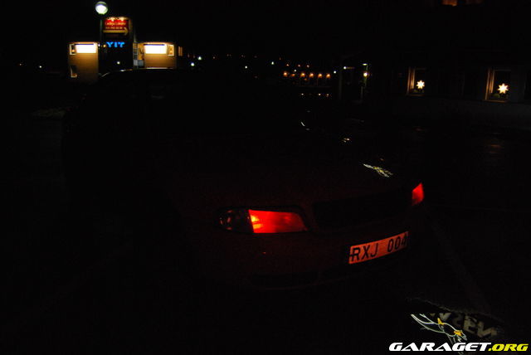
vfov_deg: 43.7
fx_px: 443
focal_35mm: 30
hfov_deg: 61.9
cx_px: 266
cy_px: 178
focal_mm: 20
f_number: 3.8
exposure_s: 1/60
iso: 1600
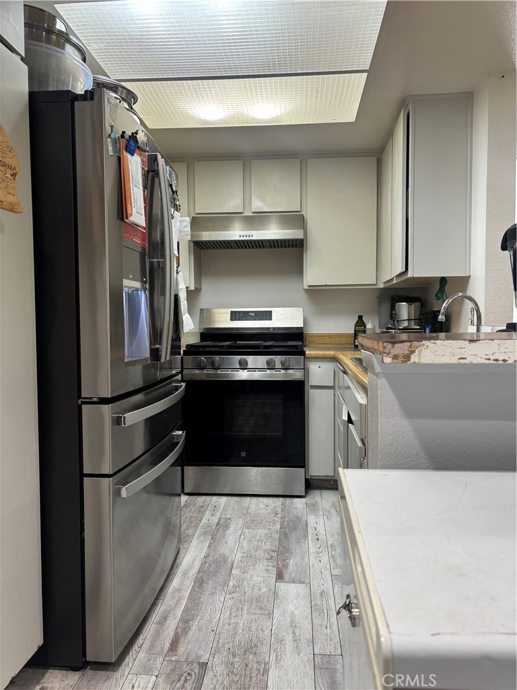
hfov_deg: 53.1
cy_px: 345
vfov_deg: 67.3
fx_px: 518
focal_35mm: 26
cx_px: 258
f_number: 1.6
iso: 80
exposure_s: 1/60
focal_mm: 5.96
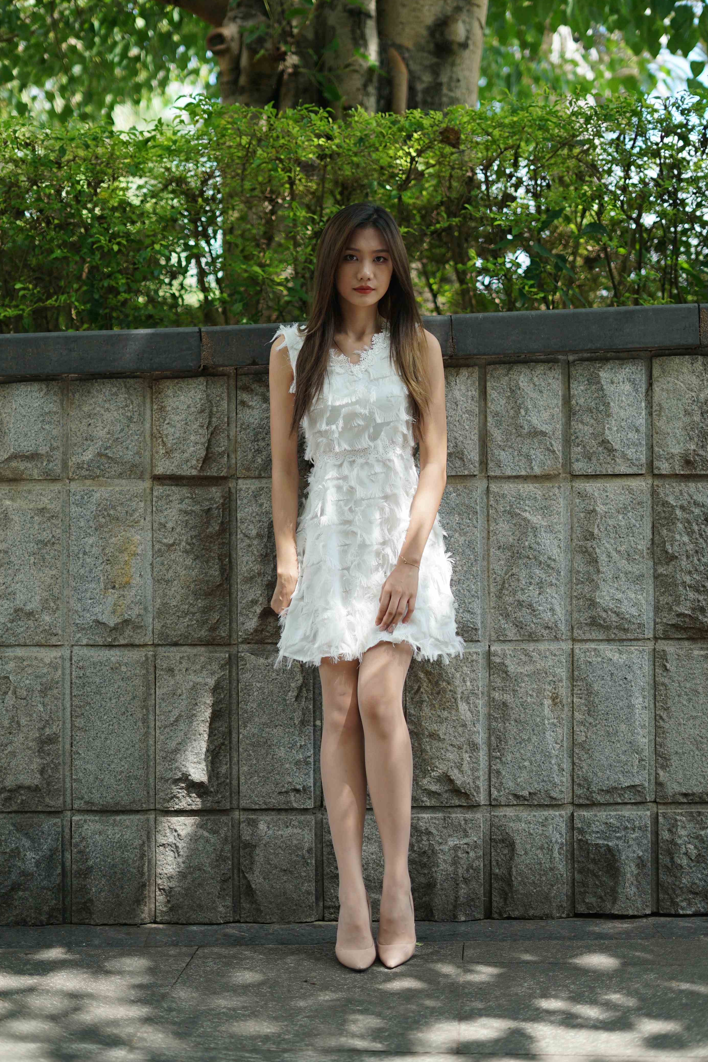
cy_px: 539
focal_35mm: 51
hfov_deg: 26.5
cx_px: 354
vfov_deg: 38.9
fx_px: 1504
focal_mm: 50
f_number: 2
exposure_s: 1/2000
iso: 320
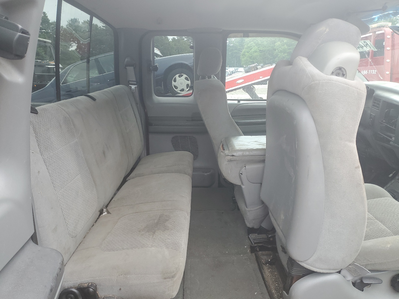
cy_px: 150
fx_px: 300
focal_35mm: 26
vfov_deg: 53.1
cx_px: 200
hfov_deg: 67.3
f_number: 1.5
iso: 51
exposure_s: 1/120
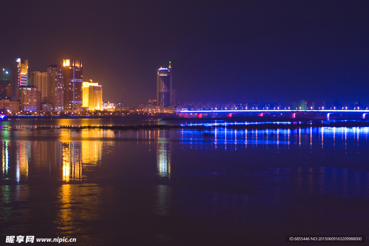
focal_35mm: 90
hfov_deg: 22.6
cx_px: 184
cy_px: 123
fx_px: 922
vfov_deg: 15.2
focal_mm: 60
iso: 200
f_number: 2.8
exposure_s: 1
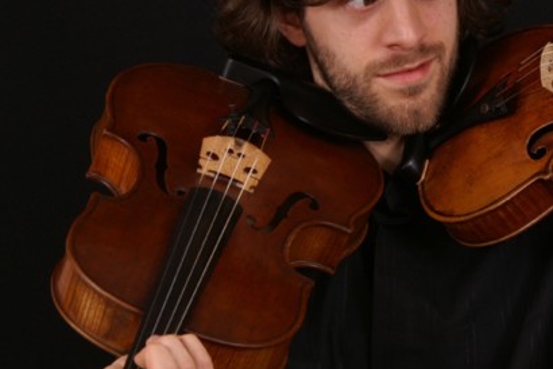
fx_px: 3777
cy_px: 170
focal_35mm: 246
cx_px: 442
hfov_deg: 8.4
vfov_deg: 5.6
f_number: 11
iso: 100
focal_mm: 70
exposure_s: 1/60
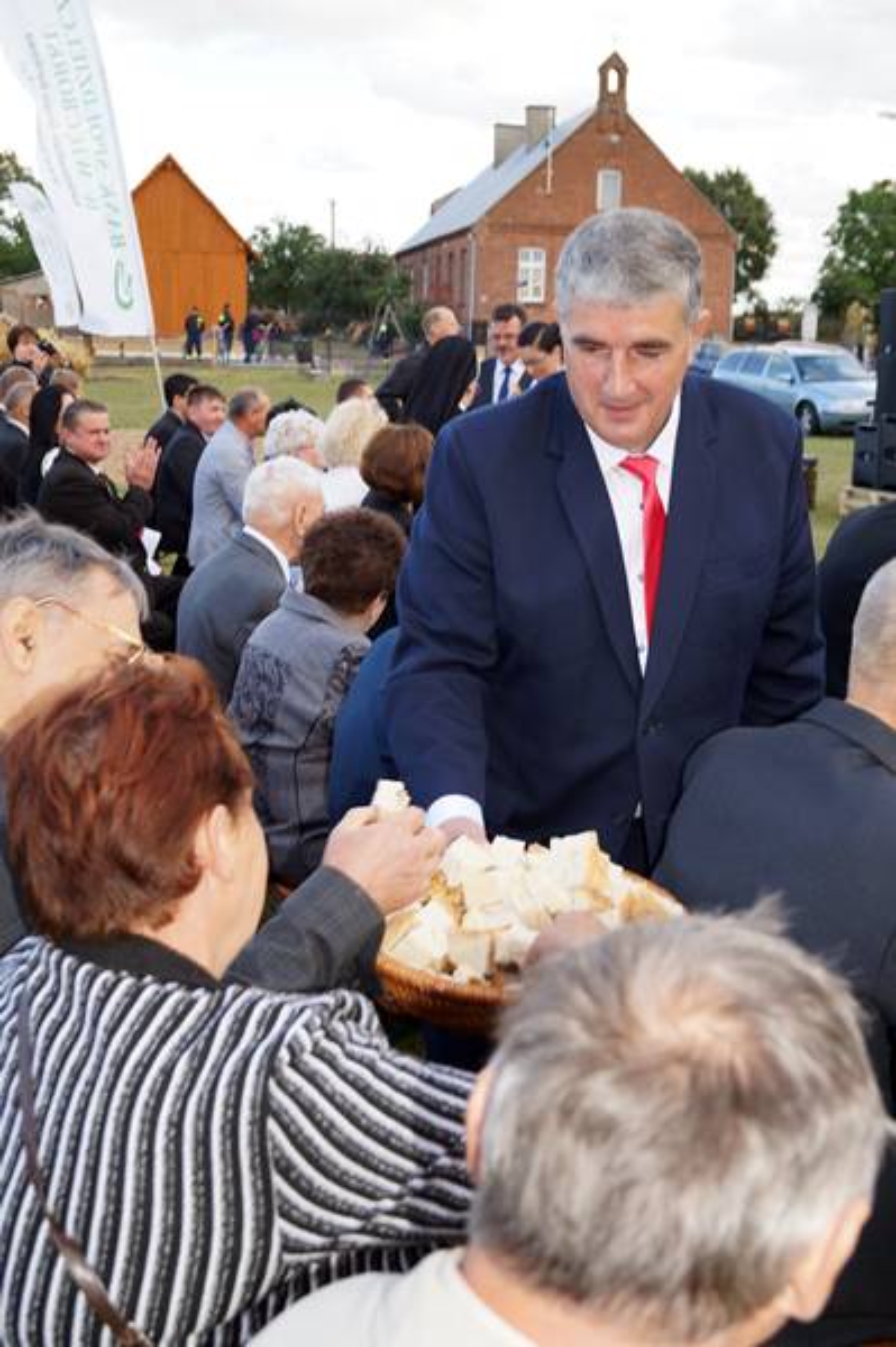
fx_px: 1571
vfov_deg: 46.4
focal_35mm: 42
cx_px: 448
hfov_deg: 31.8
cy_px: 674
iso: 100
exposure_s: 1/80
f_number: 5
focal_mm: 28
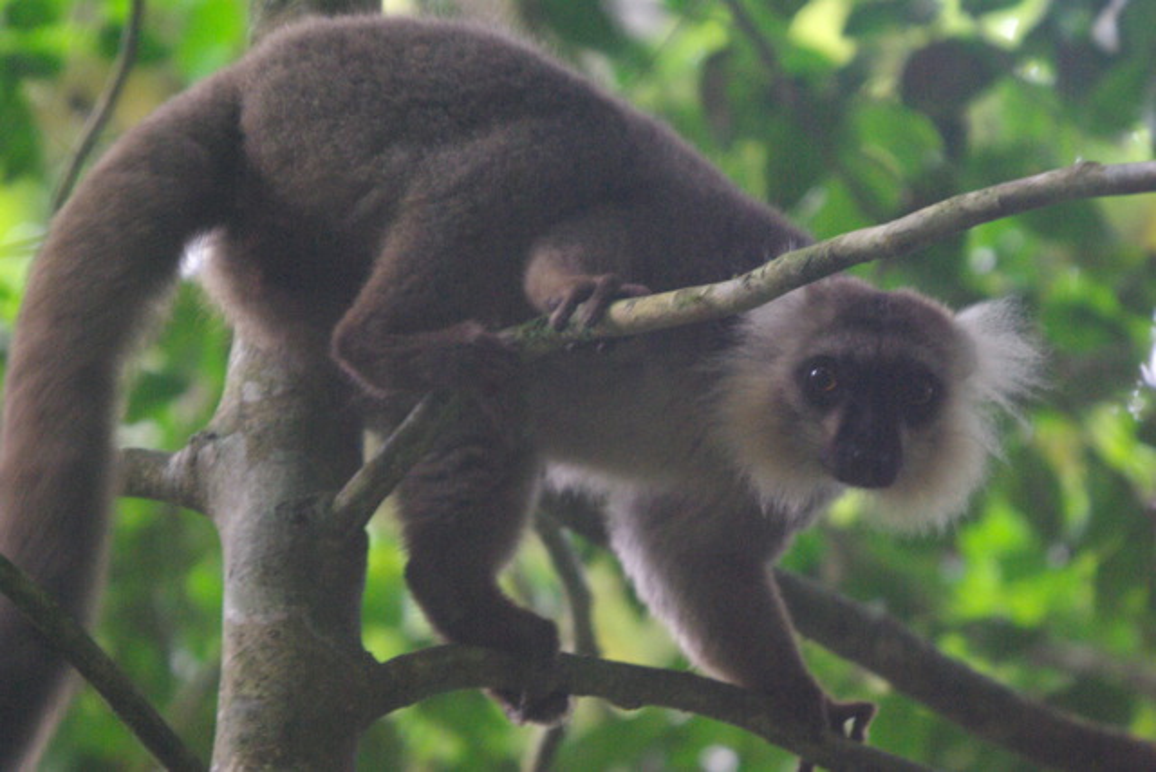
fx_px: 13007
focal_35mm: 405
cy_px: 386
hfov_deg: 5.1
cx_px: 578
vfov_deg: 3.4
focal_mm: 270
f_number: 5.6
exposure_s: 1/10
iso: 1600
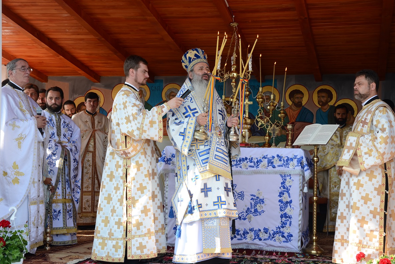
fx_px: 702
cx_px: 200
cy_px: 133
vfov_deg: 21.2
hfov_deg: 31.4
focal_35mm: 64
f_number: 6.3
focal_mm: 42
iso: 100
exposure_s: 1/80
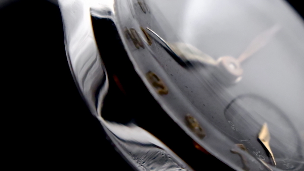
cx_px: 245
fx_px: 959
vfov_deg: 10.2
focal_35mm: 119
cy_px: 85
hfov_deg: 17.8
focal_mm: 39
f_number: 6.4
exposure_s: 1/4000
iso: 6400
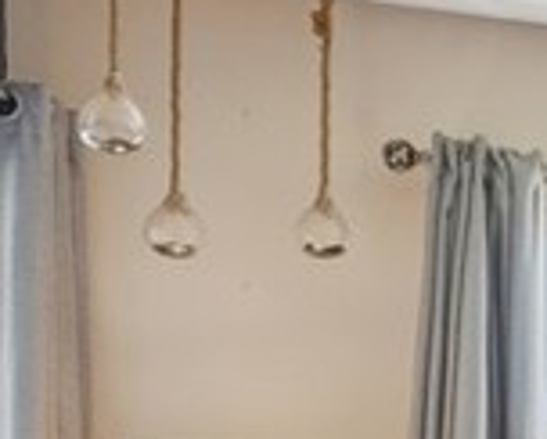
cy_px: 585
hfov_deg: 12.8
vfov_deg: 14.6
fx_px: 1637
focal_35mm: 101
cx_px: 1425
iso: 250
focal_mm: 16
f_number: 9
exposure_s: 1/200
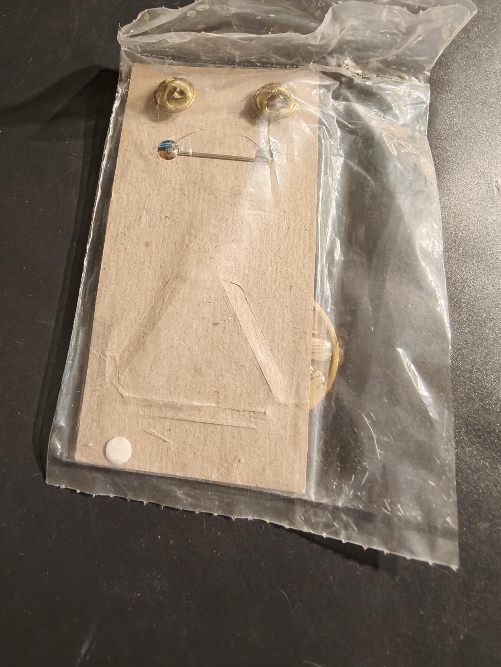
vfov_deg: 73.9
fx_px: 444
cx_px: 250
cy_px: 334
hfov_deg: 58.9
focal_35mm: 23
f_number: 2
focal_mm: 2.32
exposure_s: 1/50
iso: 125
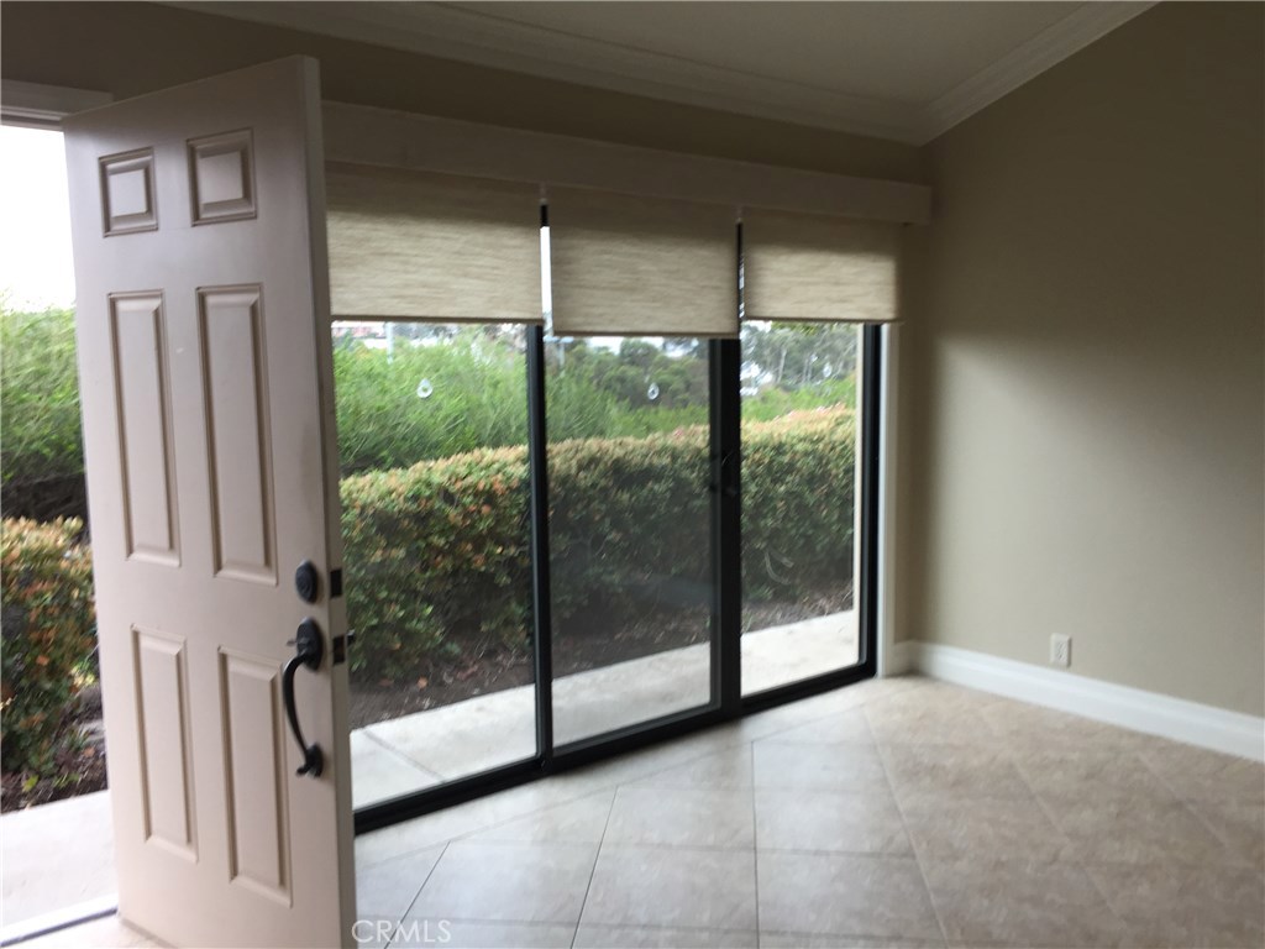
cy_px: 474
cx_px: 632
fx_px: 1060
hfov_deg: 61.7
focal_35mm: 29
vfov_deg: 48.2
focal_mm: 4.15
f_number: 2.2
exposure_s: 1/60
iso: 40
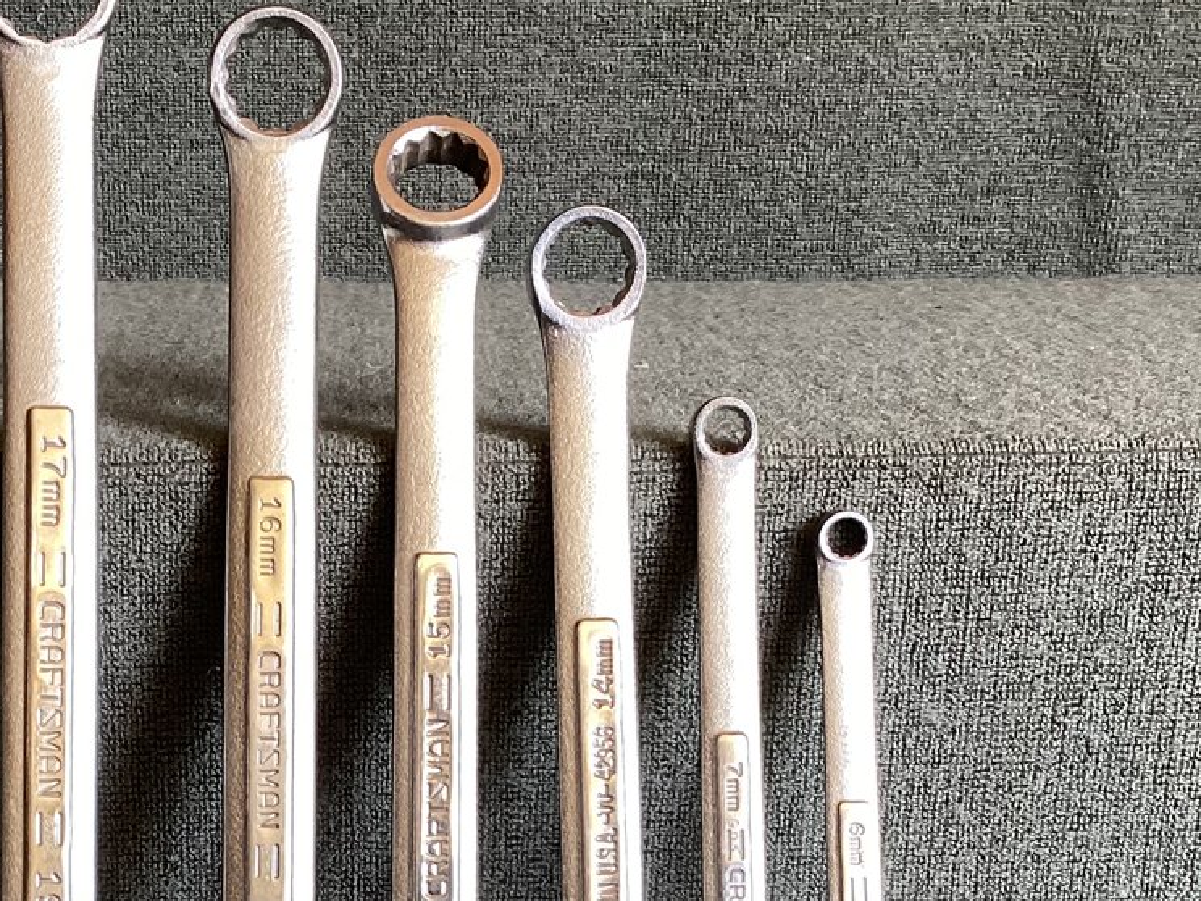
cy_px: 800
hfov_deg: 30.3
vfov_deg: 22.7
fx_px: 2186
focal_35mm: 63
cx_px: 317
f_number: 2.4
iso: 100
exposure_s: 1/100
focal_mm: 3.3
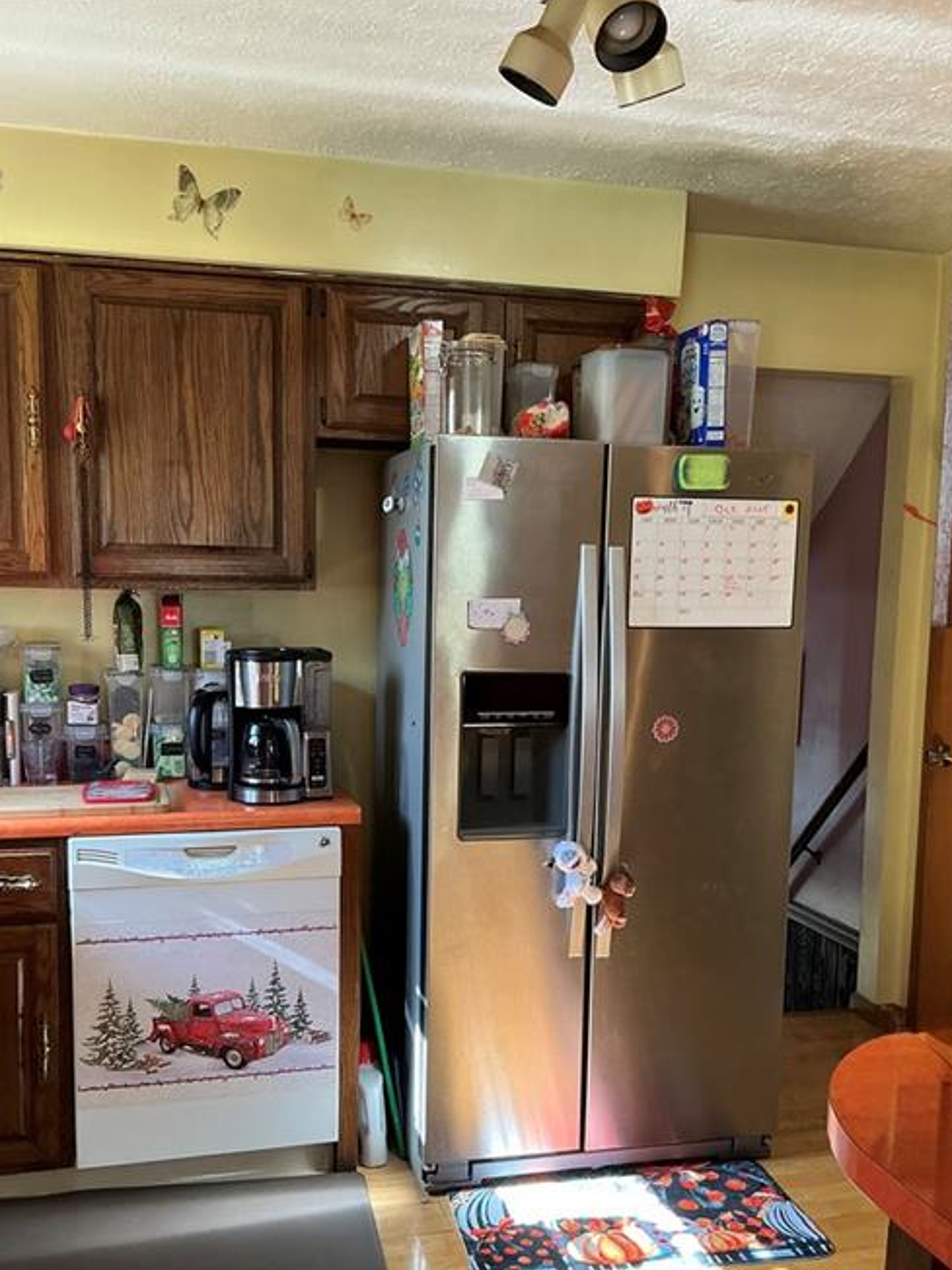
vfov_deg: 55.1
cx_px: 452
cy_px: 740
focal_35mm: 33
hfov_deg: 42.9
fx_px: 1210
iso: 80
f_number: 1.8
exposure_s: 1/60
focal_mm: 3
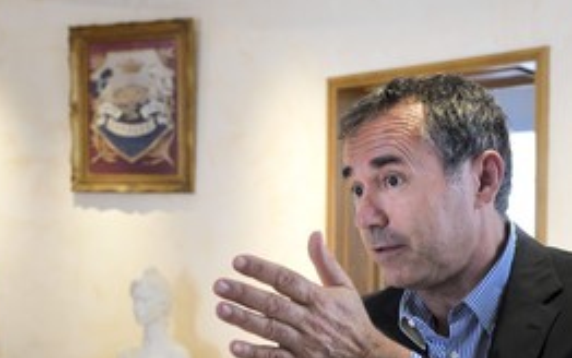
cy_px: 288
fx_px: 967
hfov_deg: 32.9
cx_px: 258
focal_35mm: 62
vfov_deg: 20.7
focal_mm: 38
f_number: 5
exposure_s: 1/60
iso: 1600
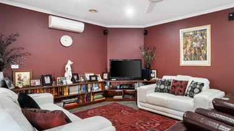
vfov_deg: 52.2
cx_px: 142
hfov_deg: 81.0
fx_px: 134
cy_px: 61
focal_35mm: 22
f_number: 11
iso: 100
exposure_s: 8
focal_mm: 11
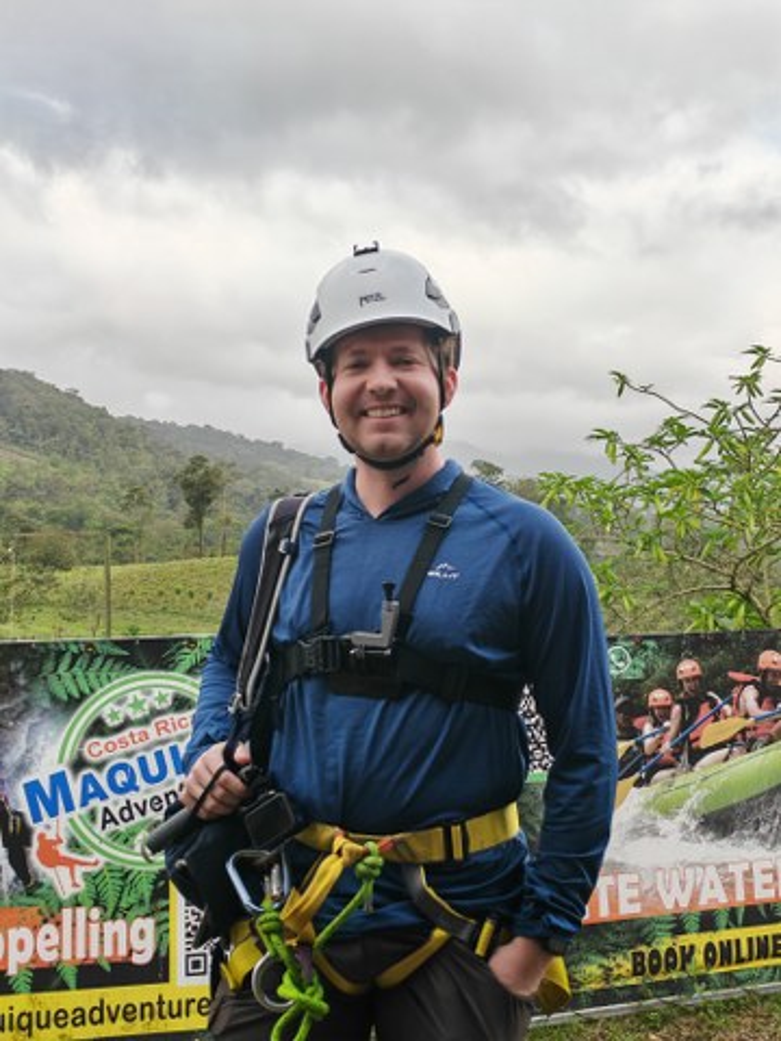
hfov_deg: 30.3
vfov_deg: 39.7
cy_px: 520
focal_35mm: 48
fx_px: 1444
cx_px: 390
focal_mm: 6.12
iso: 50
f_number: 1.9
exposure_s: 1/120
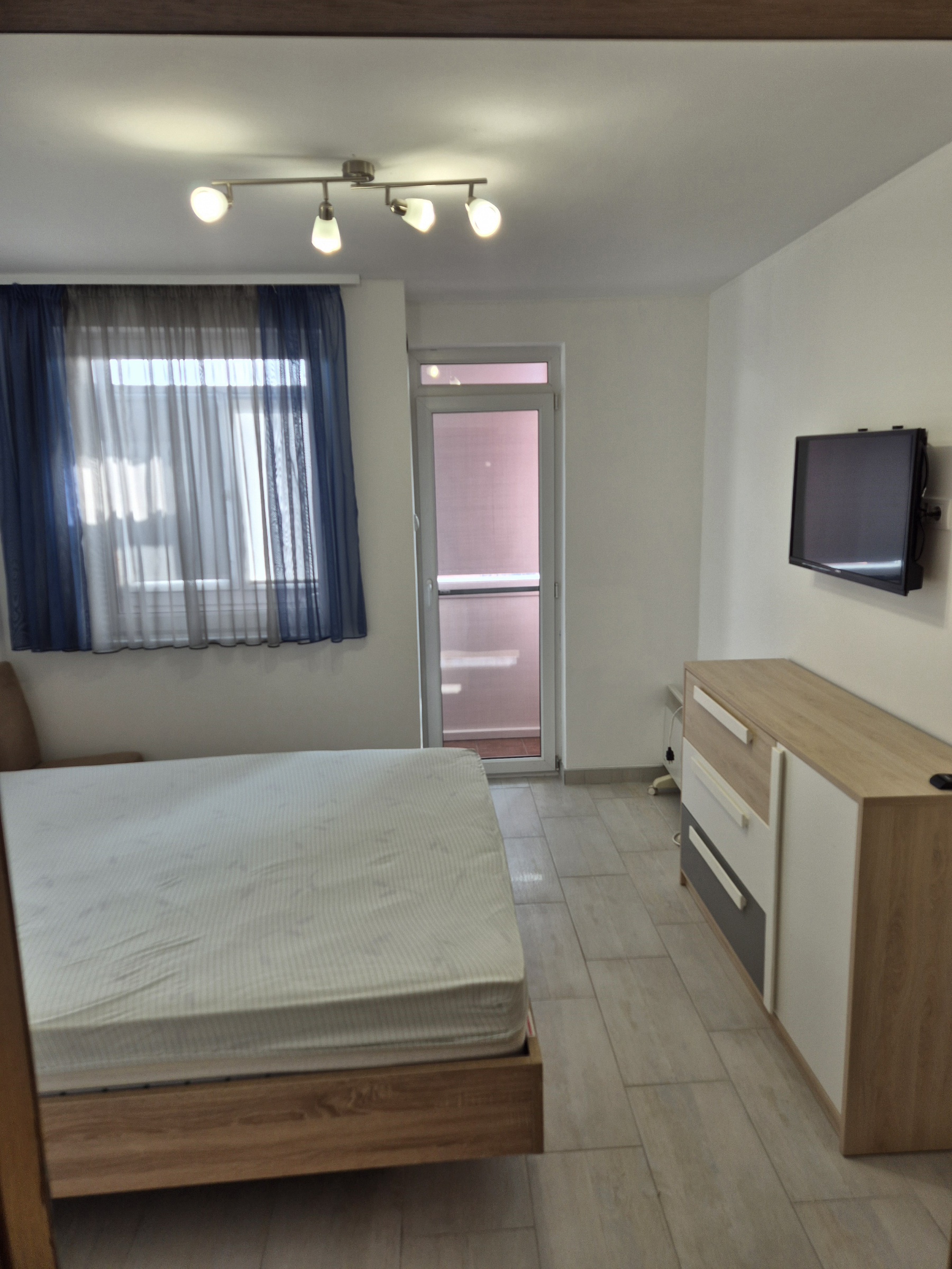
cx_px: 476
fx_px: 843
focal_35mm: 23
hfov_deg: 58.9
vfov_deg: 73.9
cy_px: 634
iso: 32
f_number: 1.8
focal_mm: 5.4
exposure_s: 1/100
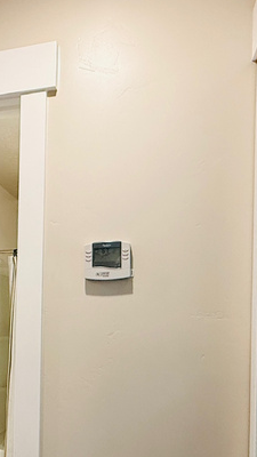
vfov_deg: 50.0
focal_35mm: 39
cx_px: 3
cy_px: 330
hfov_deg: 28.6
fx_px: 472
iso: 200
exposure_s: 1/120
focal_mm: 2.22
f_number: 2.2
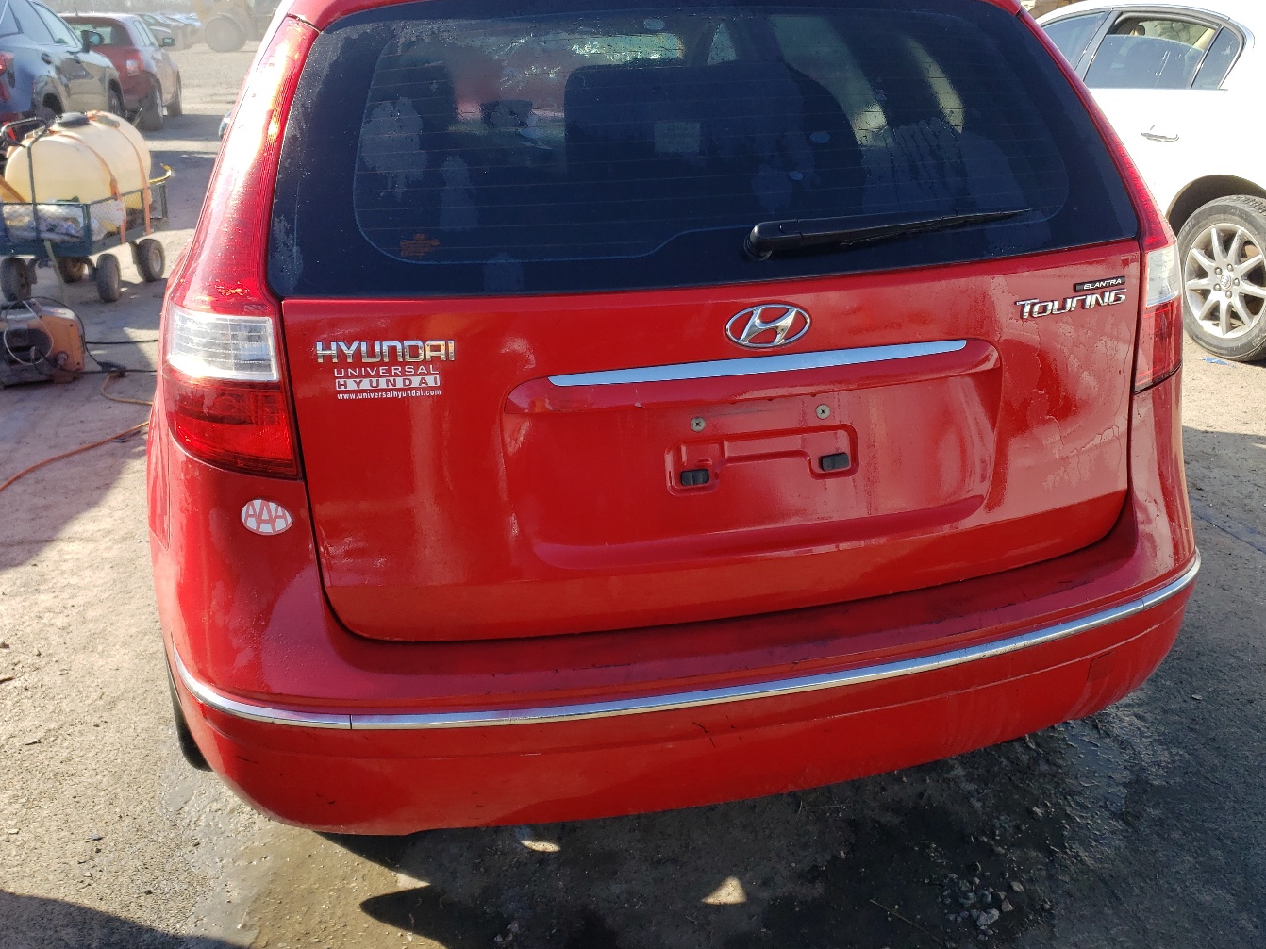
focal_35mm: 31
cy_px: 397
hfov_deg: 58.3
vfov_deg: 45.3
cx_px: 670
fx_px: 1134
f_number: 1.5
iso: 50
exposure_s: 1/1111
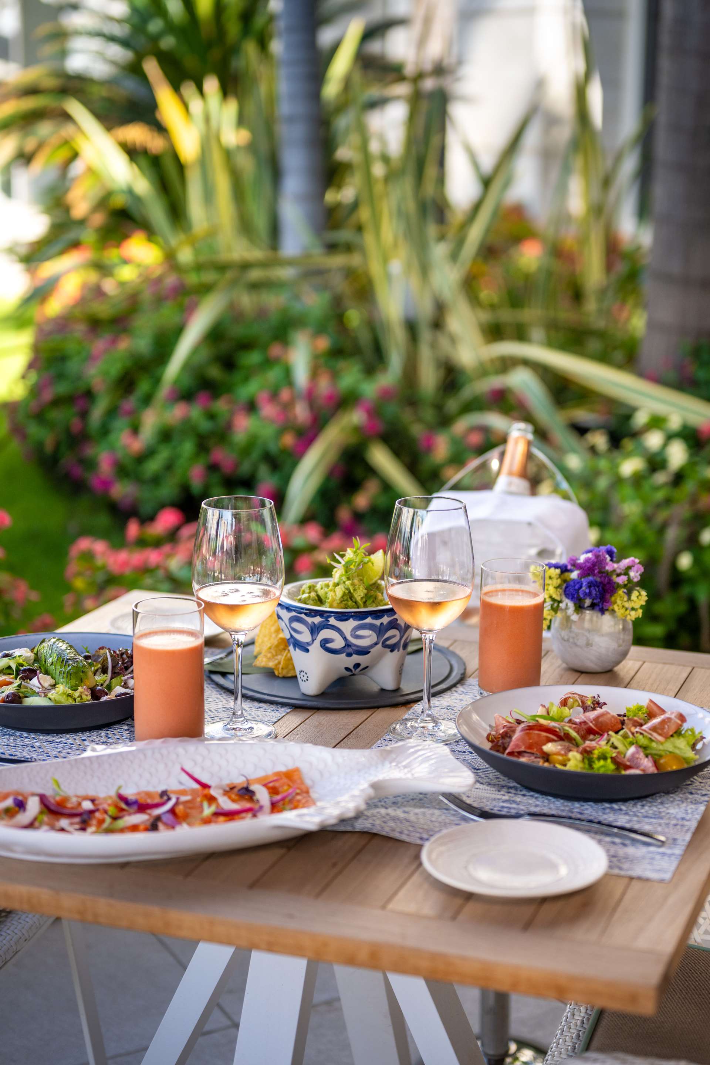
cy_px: 532
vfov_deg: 39.6
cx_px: 355
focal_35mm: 50
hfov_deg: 27.0
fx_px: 1479
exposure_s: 1/1250
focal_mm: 50
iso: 100
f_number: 1.8
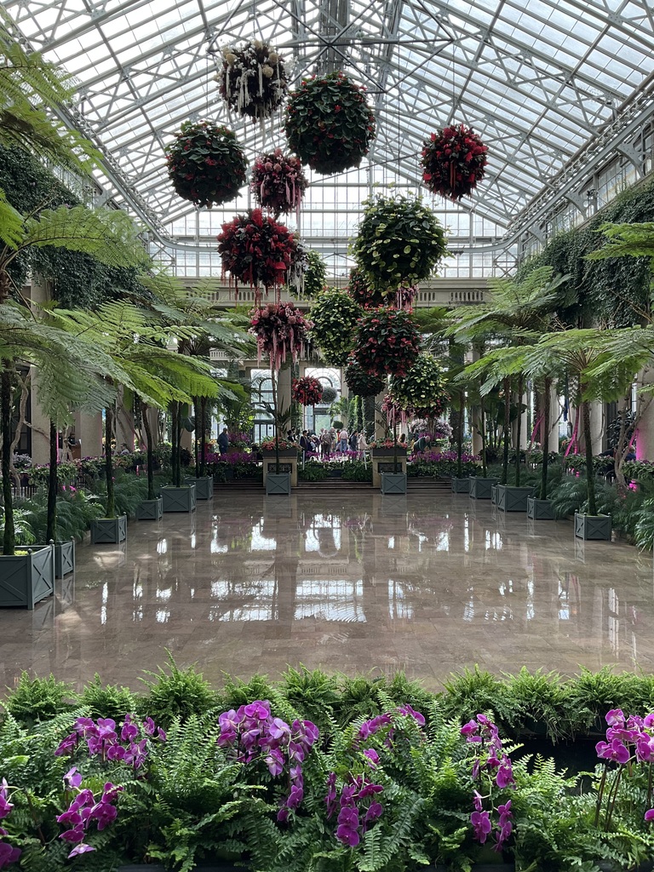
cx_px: 327
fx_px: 731
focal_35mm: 29
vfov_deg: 61.7
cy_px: 436
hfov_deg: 48.2
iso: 32
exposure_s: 1/162
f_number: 1.8
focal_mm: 3
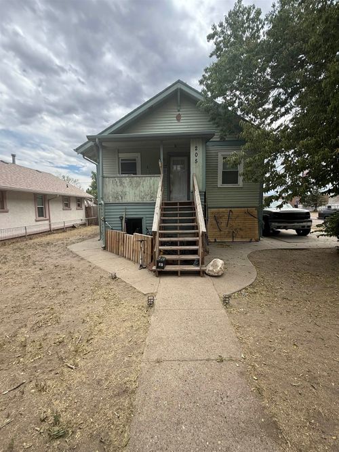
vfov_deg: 102.1
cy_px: 226
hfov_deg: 85.7
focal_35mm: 14
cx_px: 170
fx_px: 183
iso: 64
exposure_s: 1/694
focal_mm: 2.22
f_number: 2.2
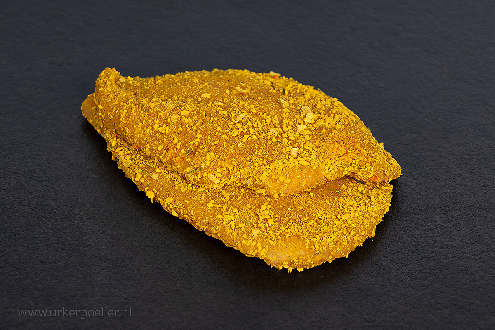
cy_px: 165
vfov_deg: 13.0
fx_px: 1444
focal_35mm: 105
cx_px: 248
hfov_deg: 19.5
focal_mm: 105
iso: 100
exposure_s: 1/160
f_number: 9
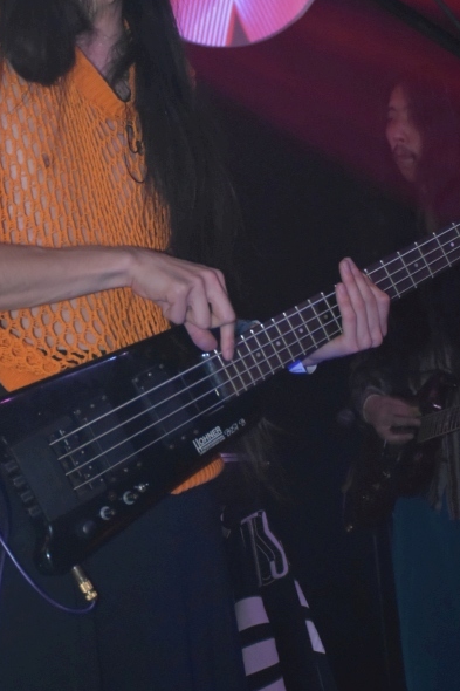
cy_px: 205
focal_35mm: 110
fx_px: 2106
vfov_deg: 18.5
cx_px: 159
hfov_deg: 12.5
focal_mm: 45
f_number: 4.5
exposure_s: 1/60
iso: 3200
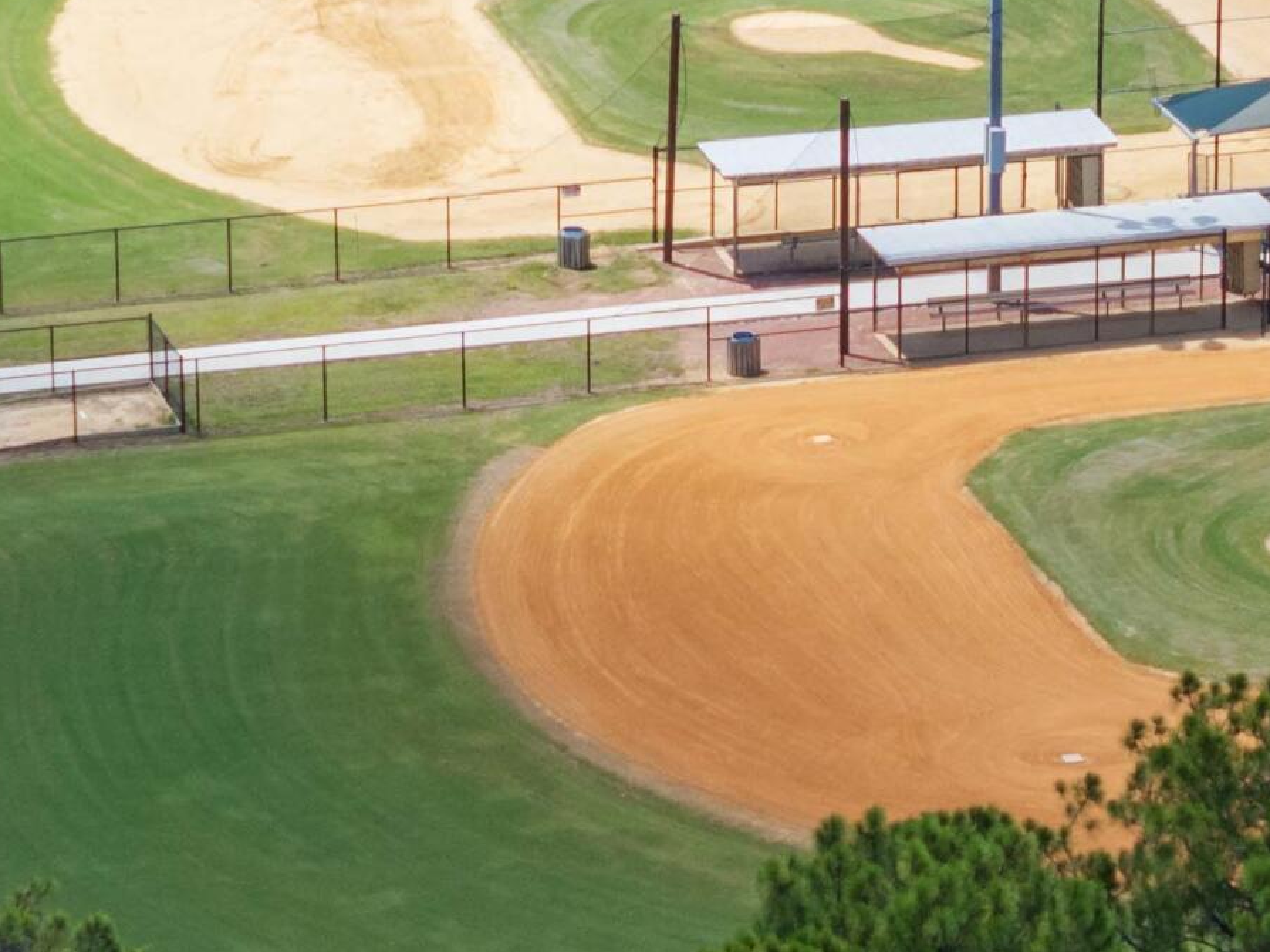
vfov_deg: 6.3
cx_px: 753
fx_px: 8619
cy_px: 395
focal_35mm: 235
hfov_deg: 8.4
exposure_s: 1/1250
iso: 150
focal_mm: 19.35
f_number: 2.8
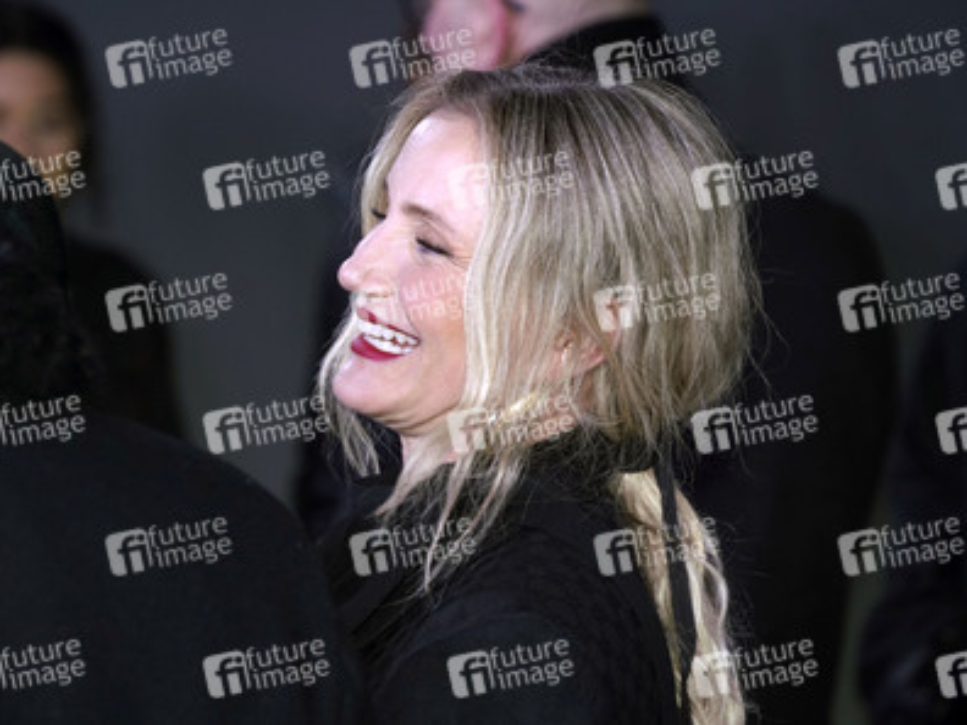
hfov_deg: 10.6
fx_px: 5224
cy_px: 364
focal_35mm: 187
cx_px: 446
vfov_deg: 7.9
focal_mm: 171
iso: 1000
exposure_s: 1/160
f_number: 5.6
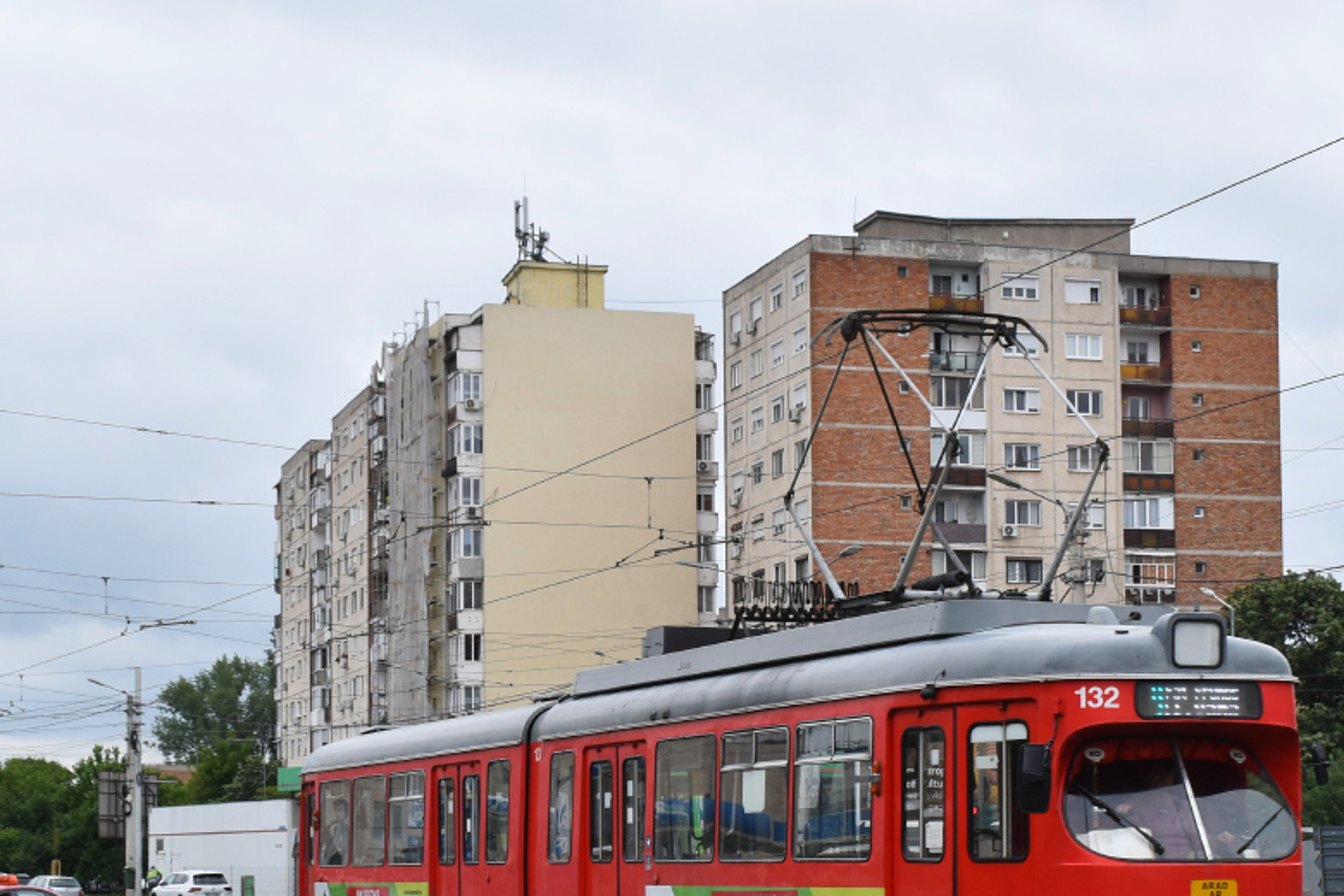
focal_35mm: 75
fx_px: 2800
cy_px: 730
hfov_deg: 27.0
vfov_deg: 18.0
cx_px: 777
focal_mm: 30
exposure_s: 1/400
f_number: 9
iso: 200
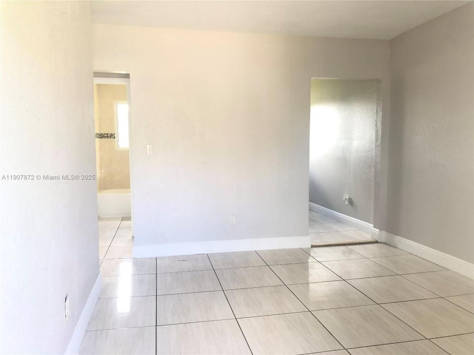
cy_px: 178
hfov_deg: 63.4
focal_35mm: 28
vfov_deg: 49.7
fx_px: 383
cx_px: 237
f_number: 1.8
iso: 25
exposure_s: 1/40
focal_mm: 3.99
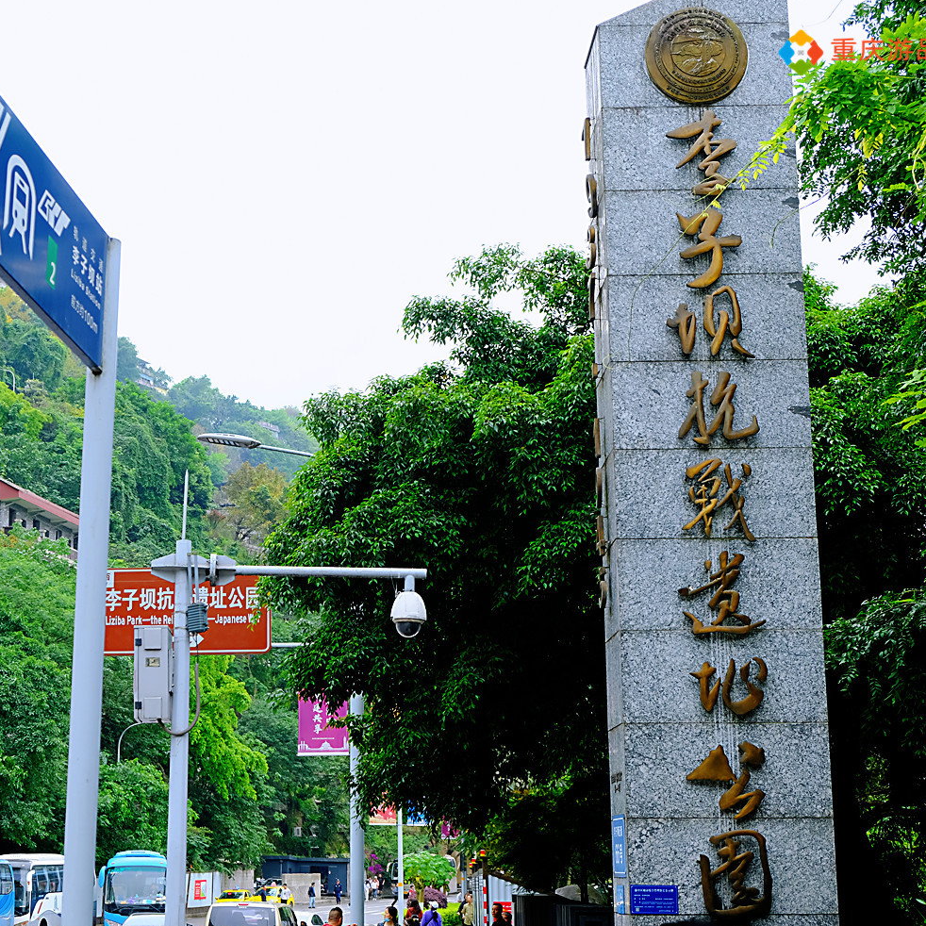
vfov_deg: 28.2
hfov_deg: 27.9
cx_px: 270
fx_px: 1846
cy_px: 469
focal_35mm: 61
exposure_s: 1/125
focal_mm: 31.5
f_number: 5
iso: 400
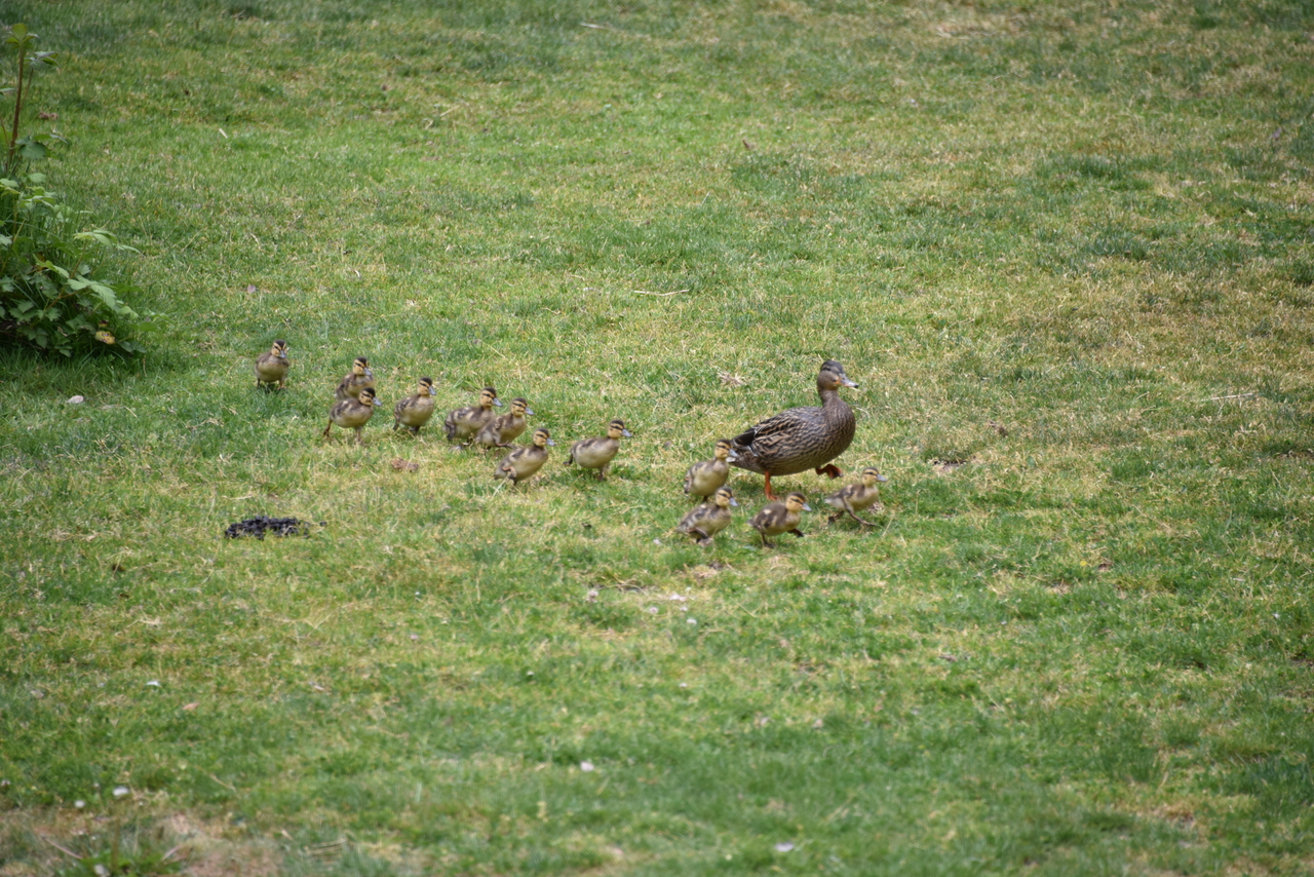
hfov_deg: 6.9
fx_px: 10952
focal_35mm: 300
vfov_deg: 4.6
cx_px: 657
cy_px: 438
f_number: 5.6
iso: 450
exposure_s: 1/640
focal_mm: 300
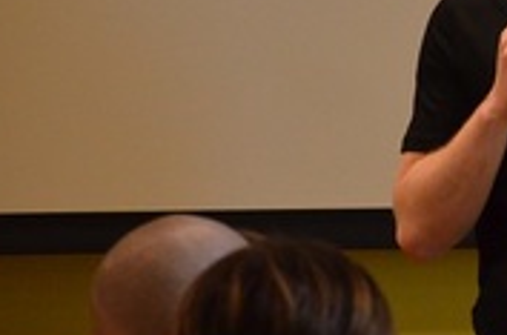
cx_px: 700
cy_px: -50
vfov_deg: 2.0
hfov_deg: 3.0
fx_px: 9593
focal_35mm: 683
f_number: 5.6
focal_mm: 140
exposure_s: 1/125
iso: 2500
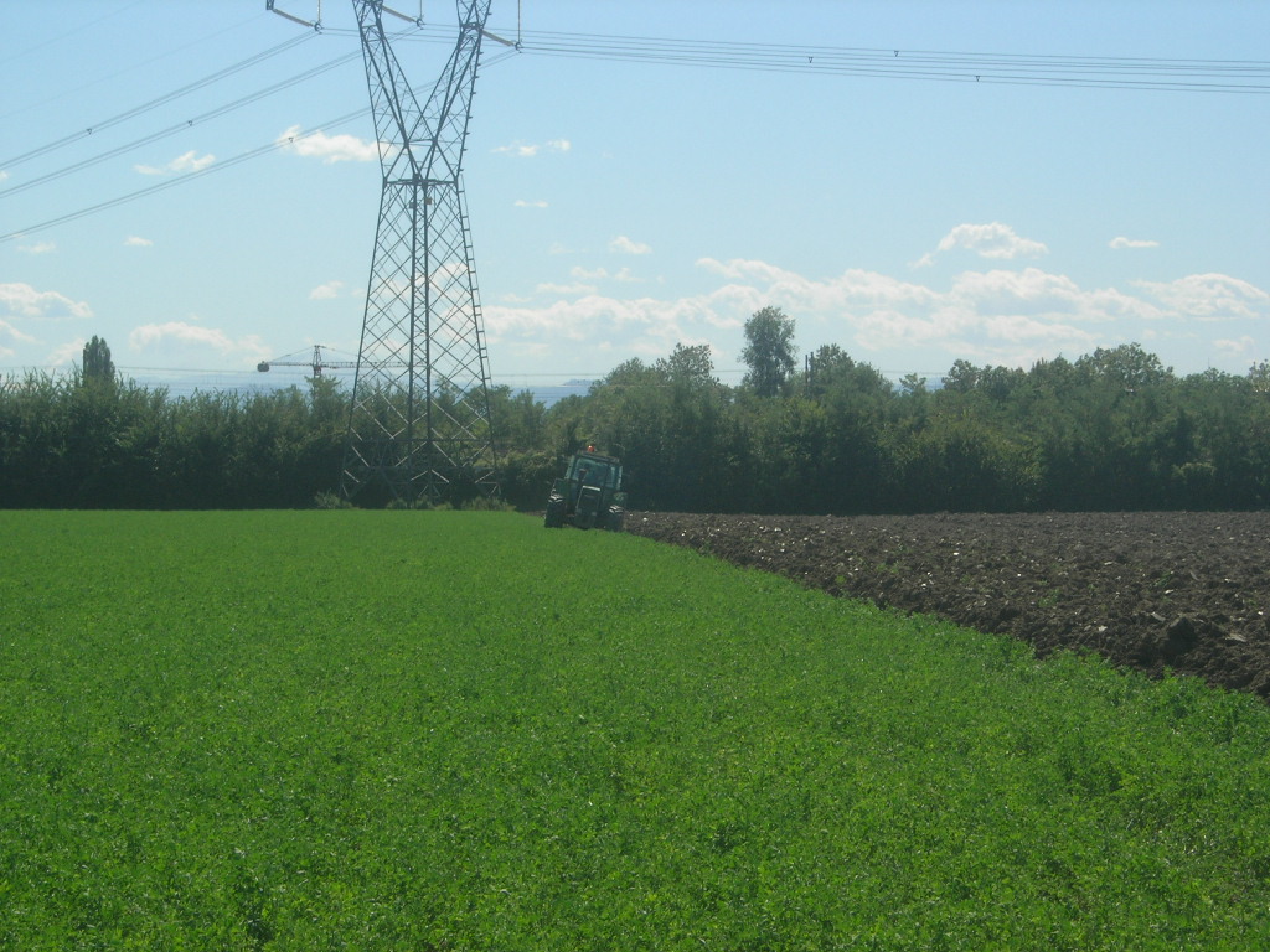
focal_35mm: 113
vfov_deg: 13.1
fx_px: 4146
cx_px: 635
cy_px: 476
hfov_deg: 17.4
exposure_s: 1/260
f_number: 8.2
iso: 64
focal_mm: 23.4
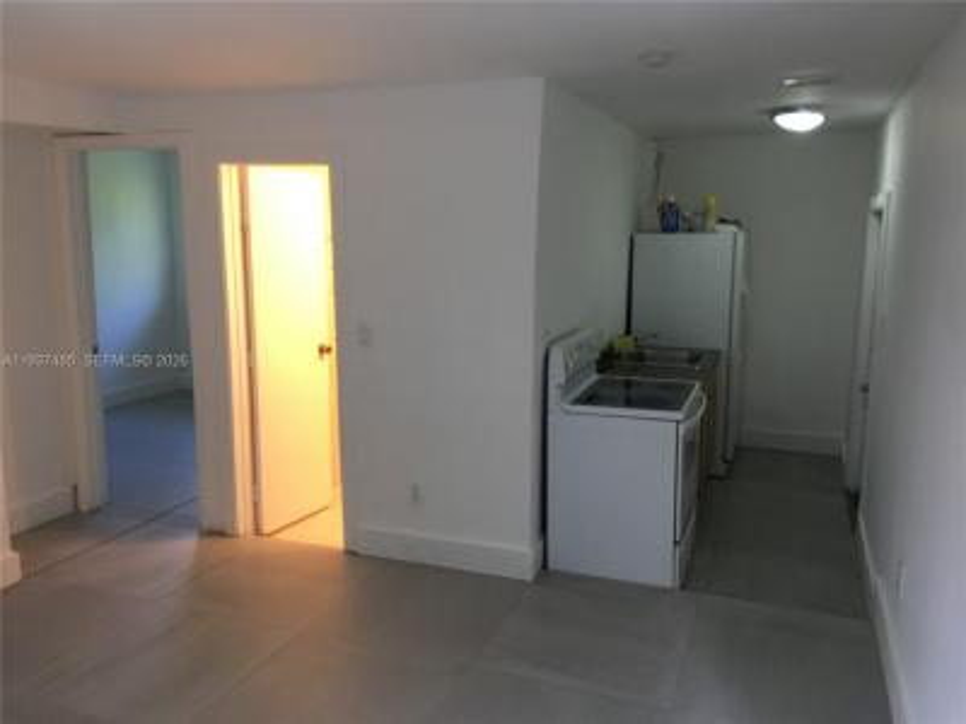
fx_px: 809
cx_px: 483
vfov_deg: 48.2
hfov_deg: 61.7
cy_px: 362
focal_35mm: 29
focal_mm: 4.15
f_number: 2.2
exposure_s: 1/15
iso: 40
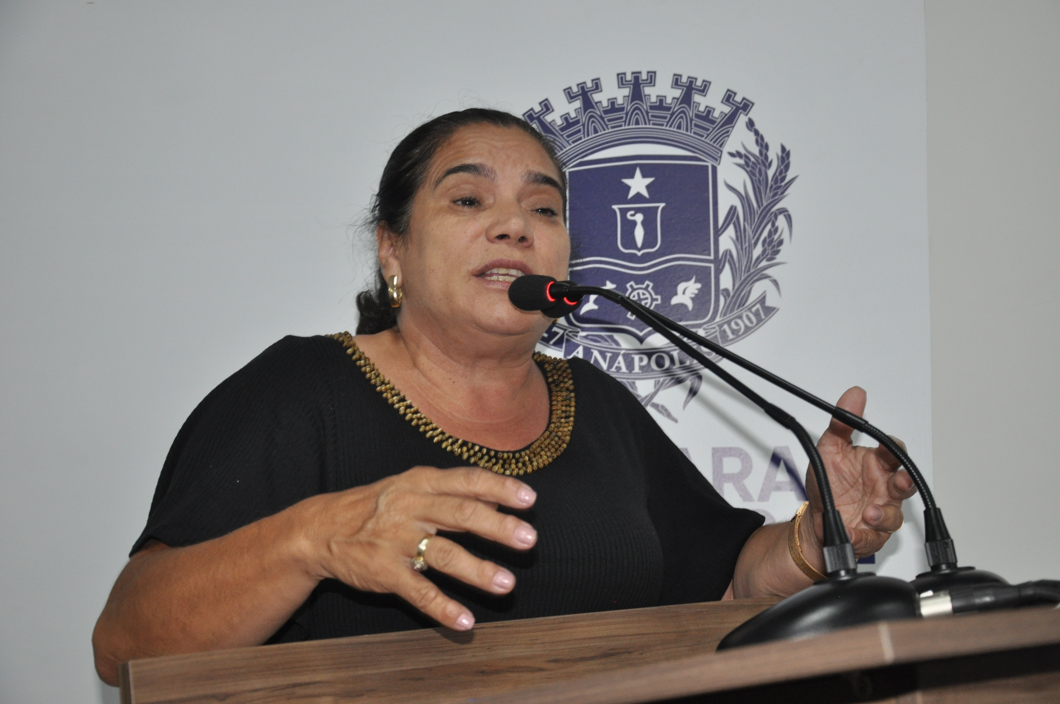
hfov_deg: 33.4
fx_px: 1765
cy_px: 352
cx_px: 530
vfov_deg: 22.6
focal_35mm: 60
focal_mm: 40
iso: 800
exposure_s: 1/60
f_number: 4.5
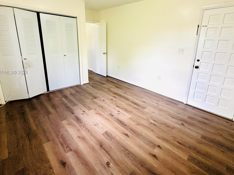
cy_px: 73
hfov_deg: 87.7
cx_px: 119
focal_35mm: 18
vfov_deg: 71.1
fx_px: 122
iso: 320
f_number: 2.2
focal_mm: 2.22
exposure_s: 1/120
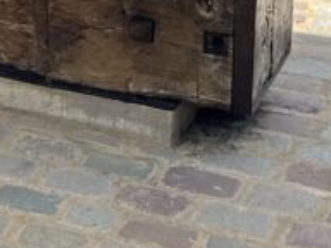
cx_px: -16
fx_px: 1329
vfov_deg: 9.3
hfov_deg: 13.9
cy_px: -393
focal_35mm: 139
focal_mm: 5.1
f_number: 1.6
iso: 50
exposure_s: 1/975
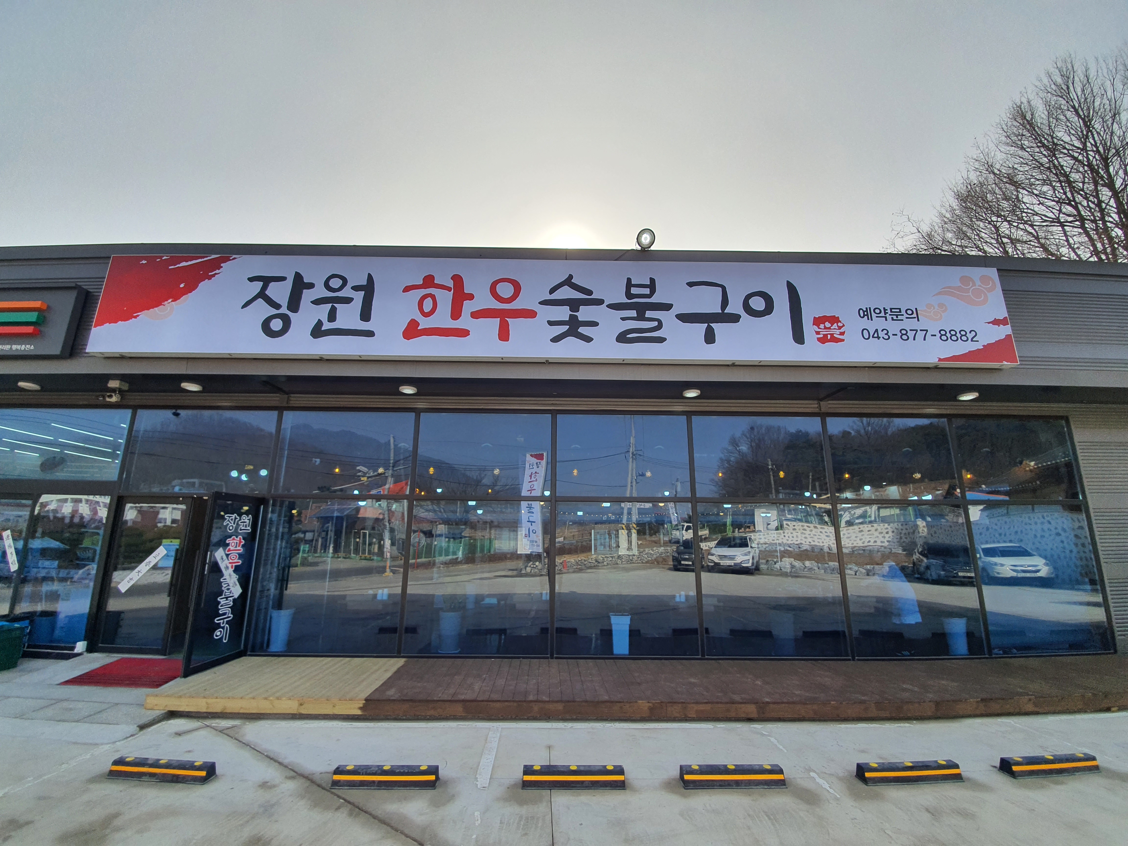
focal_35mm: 13
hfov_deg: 106.2
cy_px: 423
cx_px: 564
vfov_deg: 89.9
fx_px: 424
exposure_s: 1/1080
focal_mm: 1.8
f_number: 2.2
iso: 50
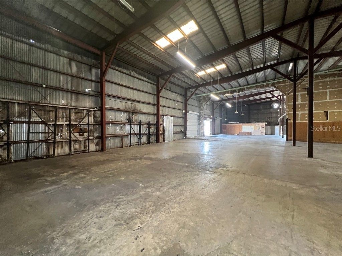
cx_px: 171
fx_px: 128
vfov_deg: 89.9
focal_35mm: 13
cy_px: 128
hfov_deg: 106.2
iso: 500
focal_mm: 1.57
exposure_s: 1/60
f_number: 1.8
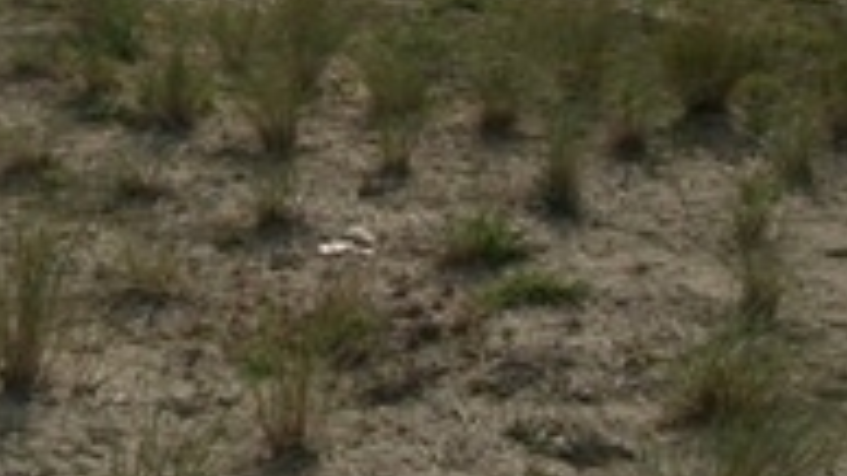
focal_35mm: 108
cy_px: -249
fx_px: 2425
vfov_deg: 10.8
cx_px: -105
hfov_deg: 19.0
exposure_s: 1/500
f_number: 8.8
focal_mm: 5.7
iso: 80
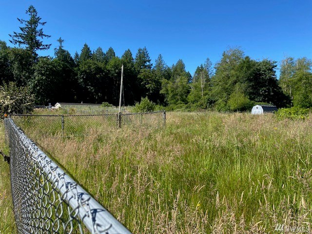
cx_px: 156
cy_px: 117
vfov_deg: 53.1
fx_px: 234
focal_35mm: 26
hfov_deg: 67.3
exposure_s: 1/1608
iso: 32
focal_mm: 4.25
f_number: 1.8
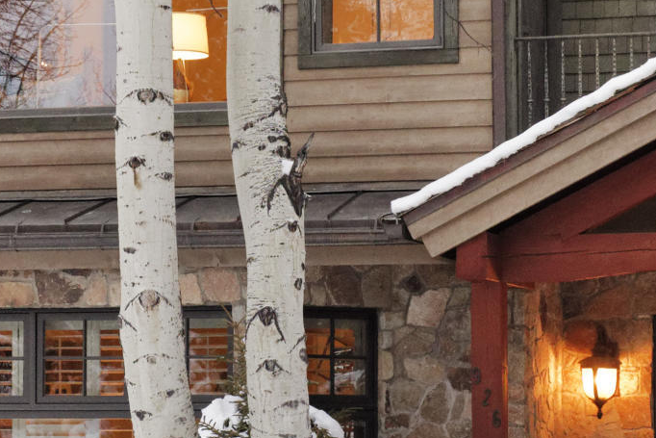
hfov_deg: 15.5
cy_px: 275
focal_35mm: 132
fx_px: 2406
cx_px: 328
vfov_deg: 10.4
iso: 2500
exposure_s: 1/60
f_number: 7.1
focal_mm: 30
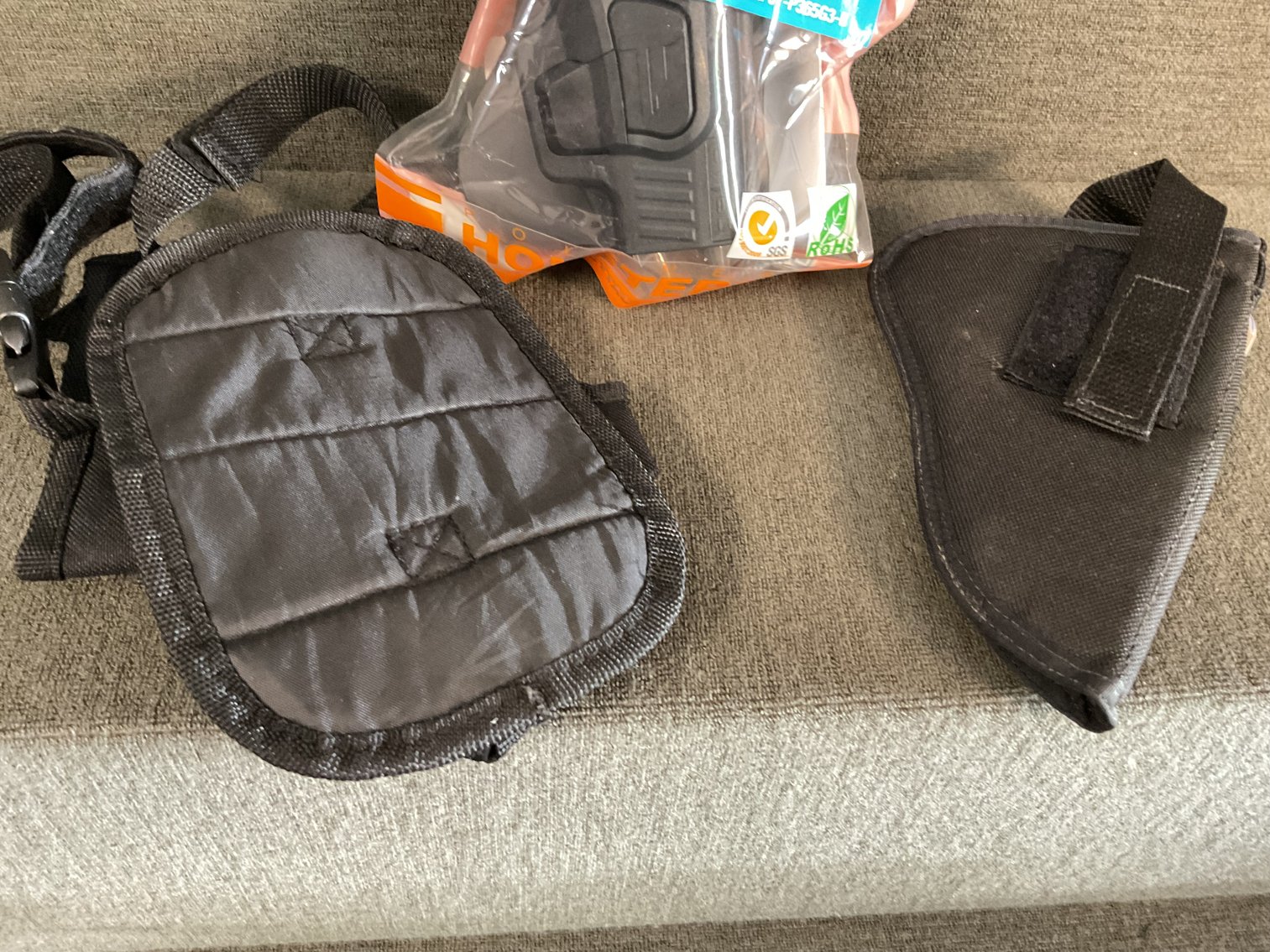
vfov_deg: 48.2
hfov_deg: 61.7
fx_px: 1064
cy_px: 476
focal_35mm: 29
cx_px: 635
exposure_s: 1/20
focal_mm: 3
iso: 500
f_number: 1.8
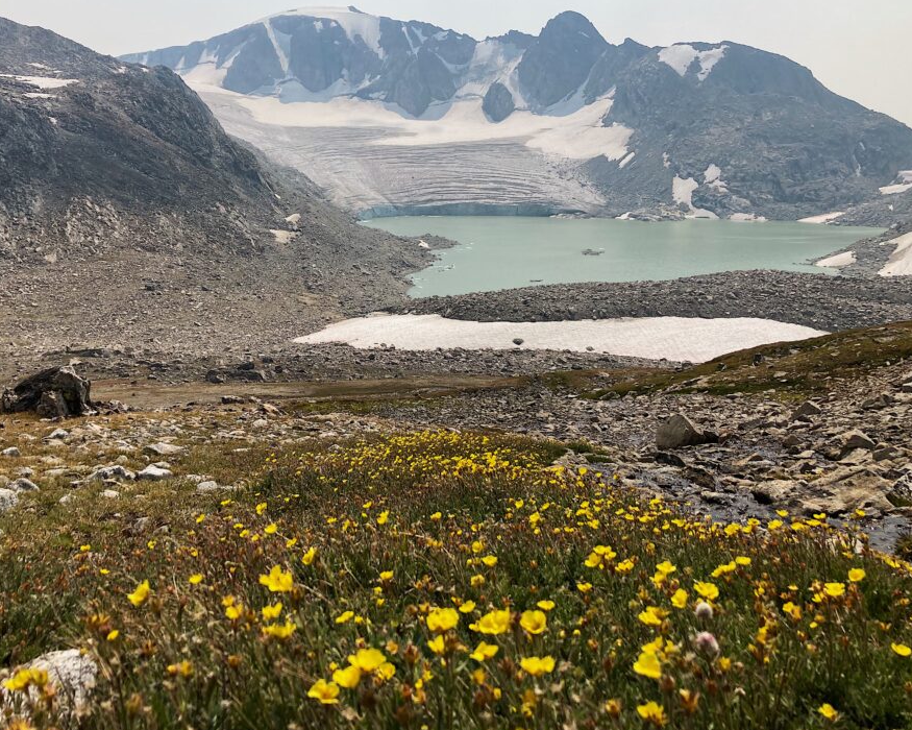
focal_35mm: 32
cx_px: 380
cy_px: 345
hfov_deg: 55.4
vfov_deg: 45.8
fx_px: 864
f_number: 1.8
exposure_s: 1/4878
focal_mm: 3.99
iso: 20
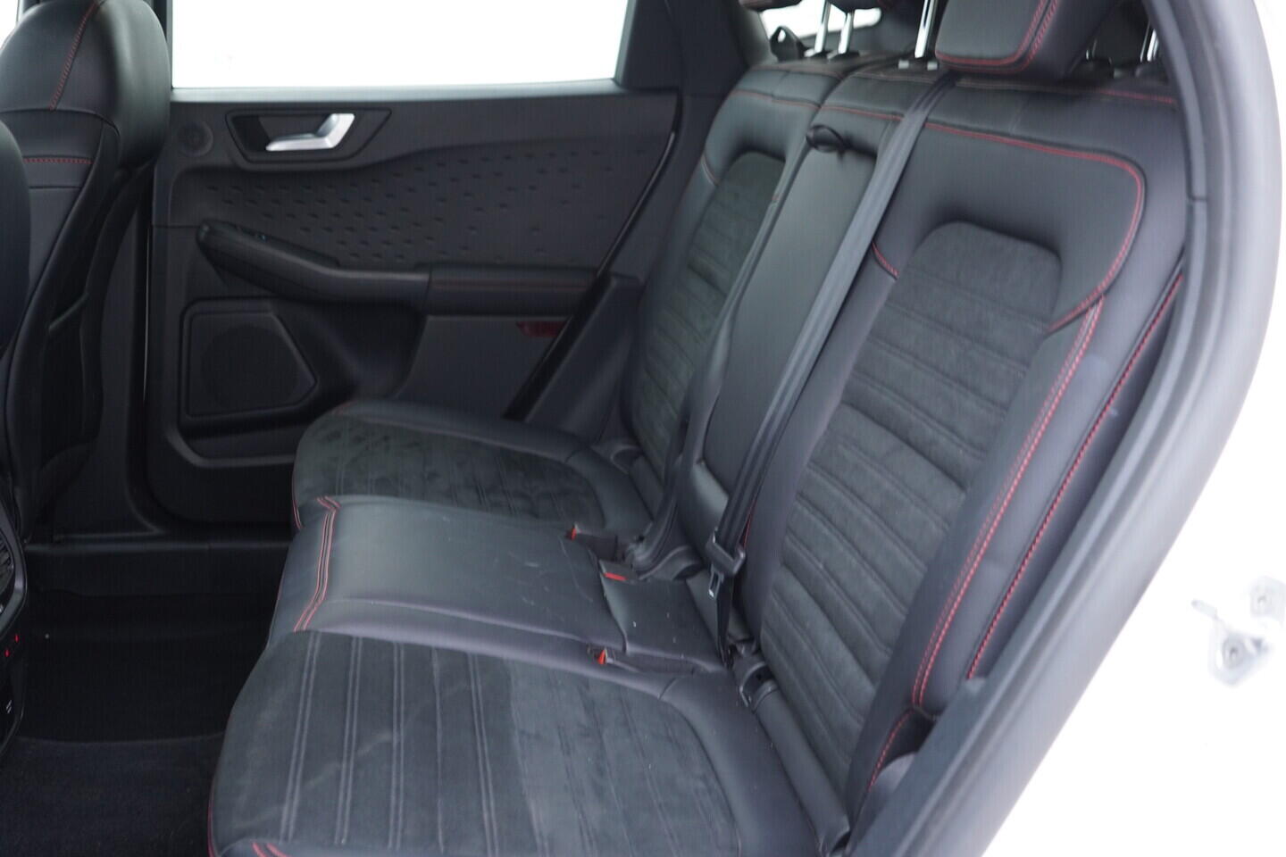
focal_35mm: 36
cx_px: 643
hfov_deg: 53.1
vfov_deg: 36.9
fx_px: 1286
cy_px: 428
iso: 640
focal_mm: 24
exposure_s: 1/40
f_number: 2.8
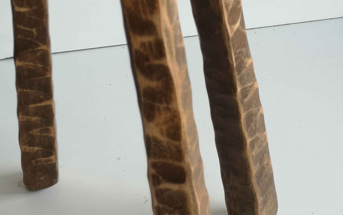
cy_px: 40
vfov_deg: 18.2
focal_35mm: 71
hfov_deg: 29.0
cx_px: 172
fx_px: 664
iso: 50
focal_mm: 3.95
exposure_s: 1/101
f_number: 1.8
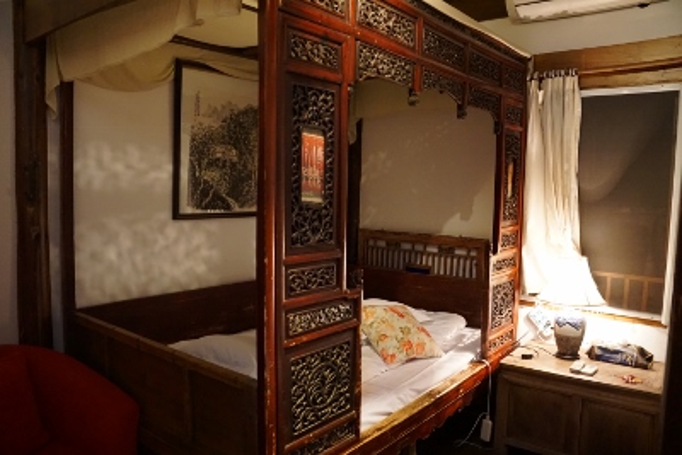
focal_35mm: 27
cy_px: 228
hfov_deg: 67.4
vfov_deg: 48.0
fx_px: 512
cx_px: 341
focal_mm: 18
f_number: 3.5
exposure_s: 1/10
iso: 3200
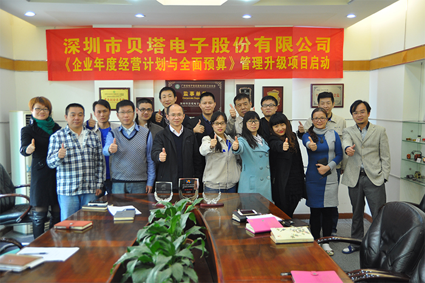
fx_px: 425
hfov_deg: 53.2
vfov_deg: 36.8
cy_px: 142
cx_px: 212
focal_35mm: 36
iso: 400
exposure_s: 1/50
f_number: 3.5
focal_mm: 24
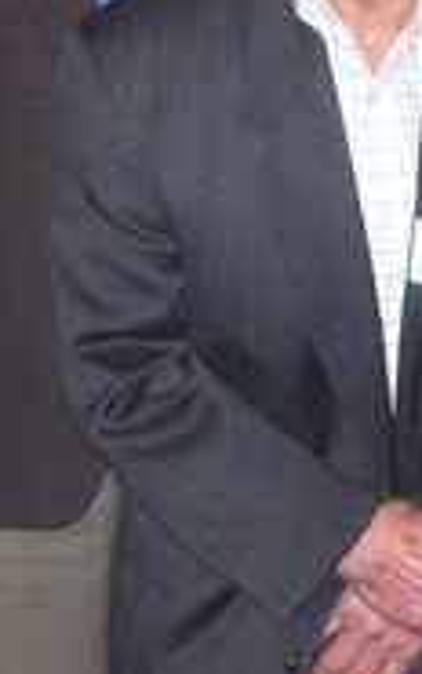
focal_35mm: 132
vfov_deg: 15.6
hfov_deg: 9.9
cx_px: 458
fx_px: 2423
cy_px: 26
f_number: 2.7
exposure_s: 1/60
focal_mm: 6
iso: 125
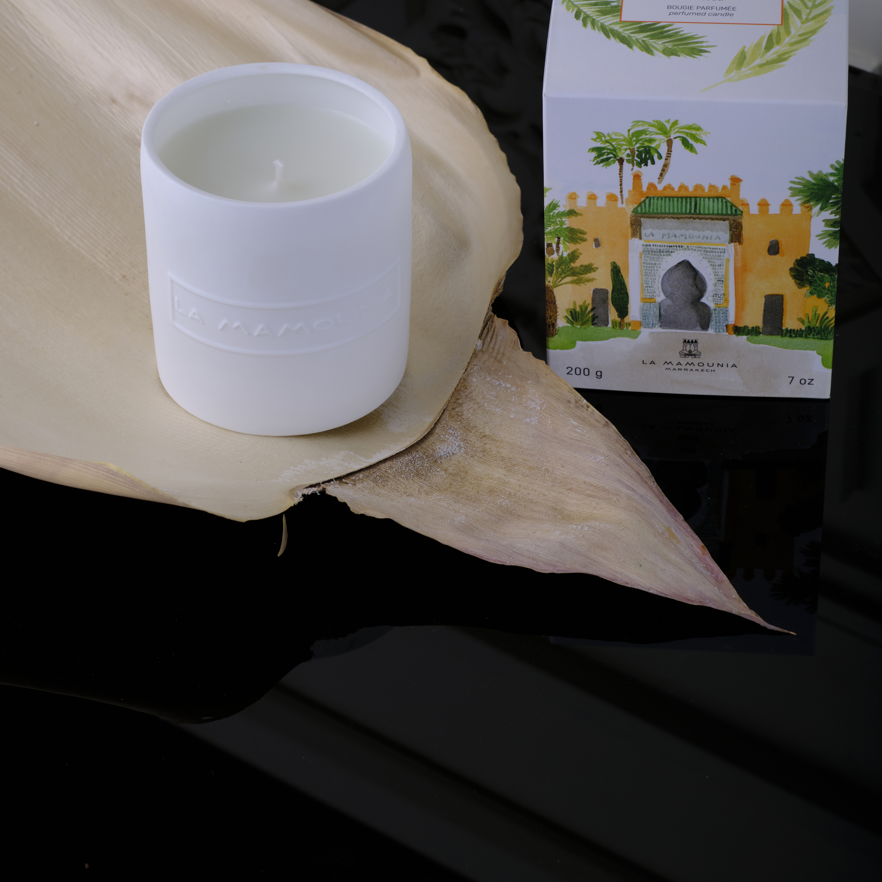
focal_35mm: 108
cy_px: 265
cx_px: 441
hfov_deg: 16.1
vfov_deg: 16.1
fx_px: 3113
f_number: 8
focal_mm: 56
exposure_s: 1/250
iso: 200
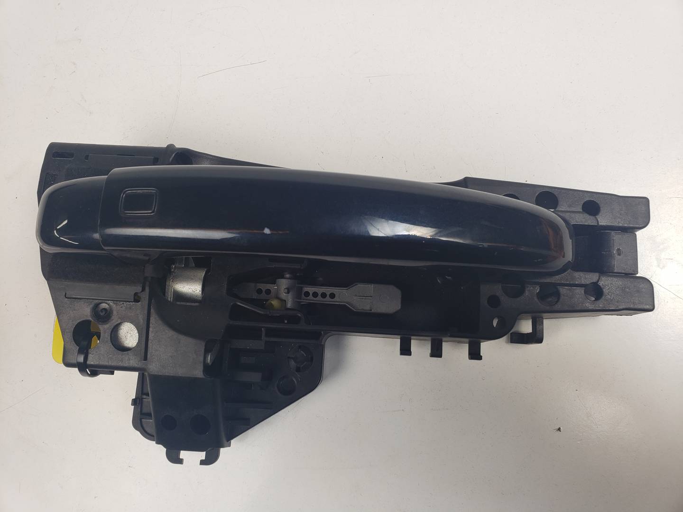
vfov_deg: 53.1
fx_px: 513
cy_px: 256
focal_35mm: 26
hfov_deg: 67.3
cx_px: 342
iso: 50
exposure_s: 1/122
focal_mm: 4.3
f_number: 2.4
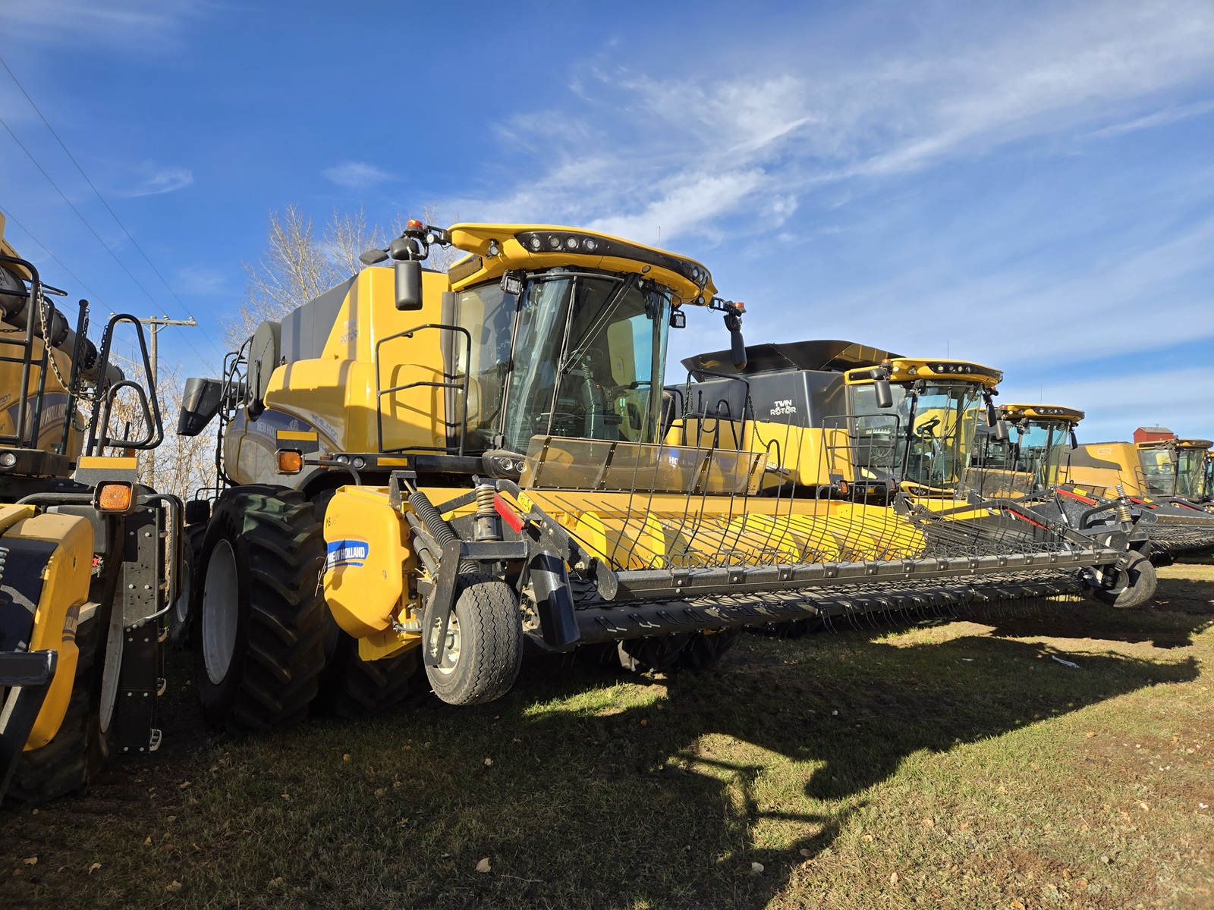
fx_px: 807
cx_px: 607
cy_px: 455
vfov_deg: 58.9
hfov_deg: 73.9
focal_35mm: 23
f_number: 1.8
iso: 25
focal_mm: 5.4
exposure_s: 1/1623
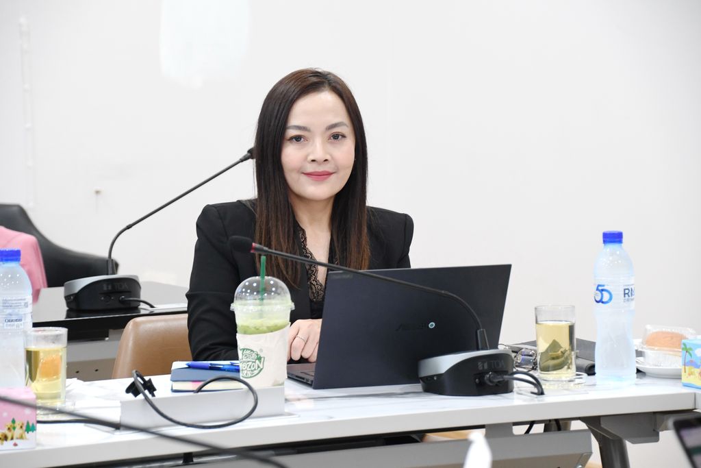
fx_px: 2921
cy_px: 234
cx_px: 350
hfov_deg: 13.7
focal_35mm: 150
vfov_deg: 9.2
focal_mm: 100
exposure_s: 1/40
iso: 1600
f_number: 5.6
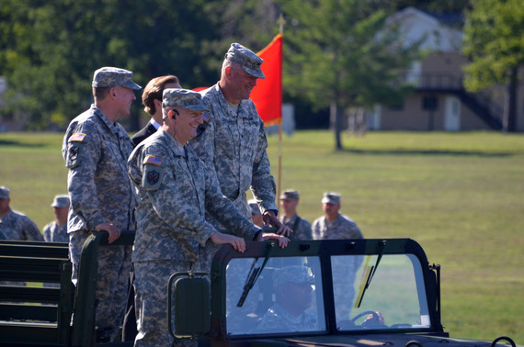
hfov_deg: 4.6
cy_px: 174
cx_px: 262
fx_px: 6539
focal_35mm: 450
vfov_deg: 3.0
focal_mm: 300
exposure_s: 1/500
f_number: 5.6
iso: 1000
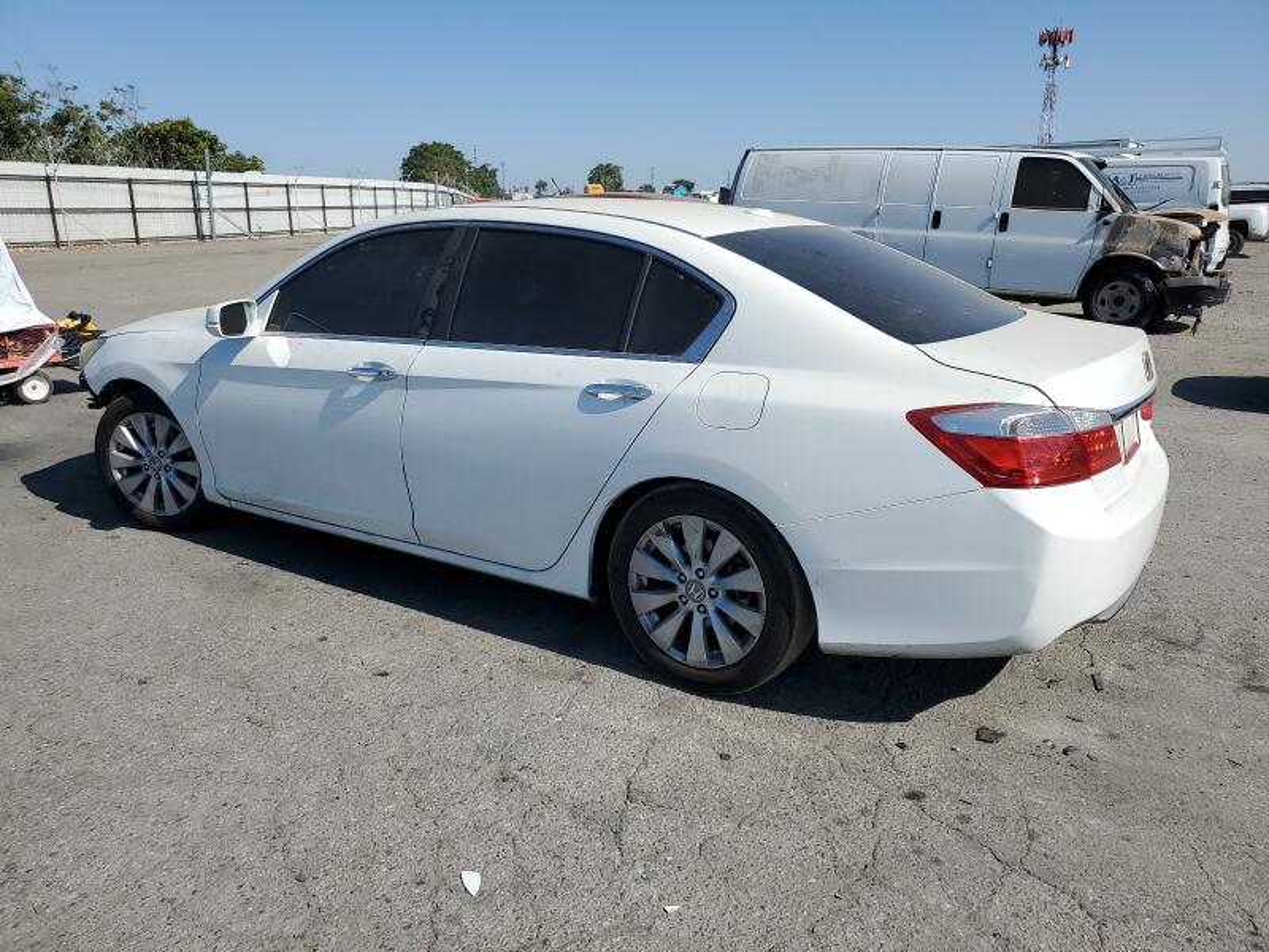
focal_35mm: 26
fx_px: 953
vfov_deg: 53.1
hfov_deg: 67.3
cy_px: 476
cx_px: 634
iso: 50
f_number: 1.5
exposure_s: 1/5000
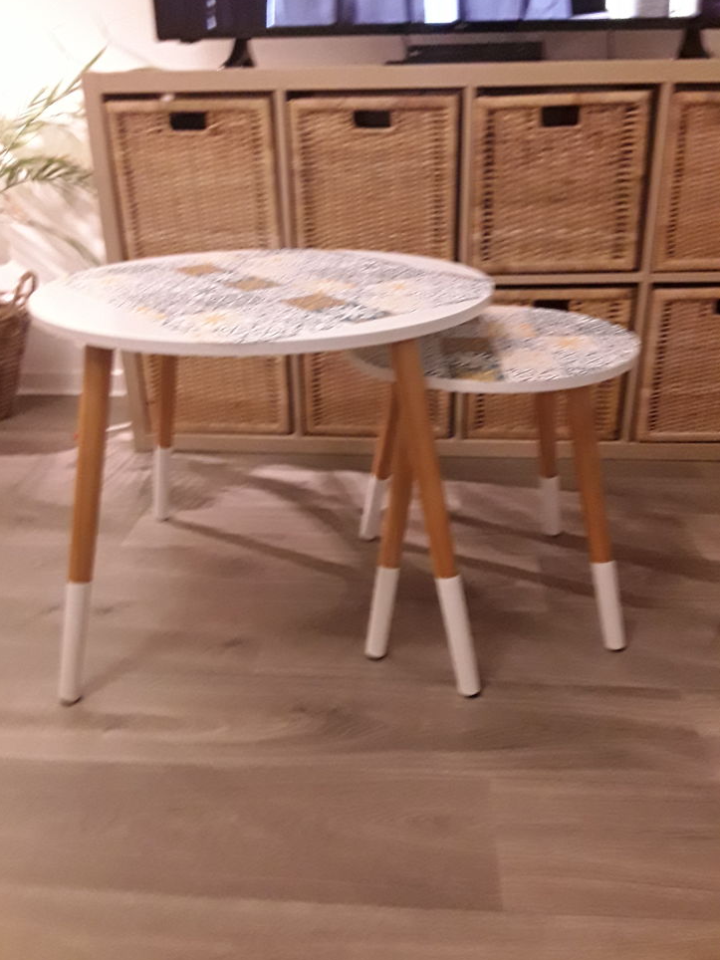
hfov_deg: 49.7
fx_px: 777
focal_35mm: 28
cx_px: 352
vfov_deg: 63.4
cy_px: 468
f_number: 1.9
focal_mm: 2.91
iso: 320
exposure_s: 1/17
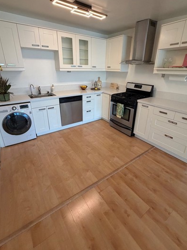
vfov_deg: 90.9
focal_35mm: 17
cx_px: 94
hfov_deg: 74.7
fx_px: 122
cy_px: 115
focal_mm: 2.22
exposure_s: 1/120
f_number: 2.2
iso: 250
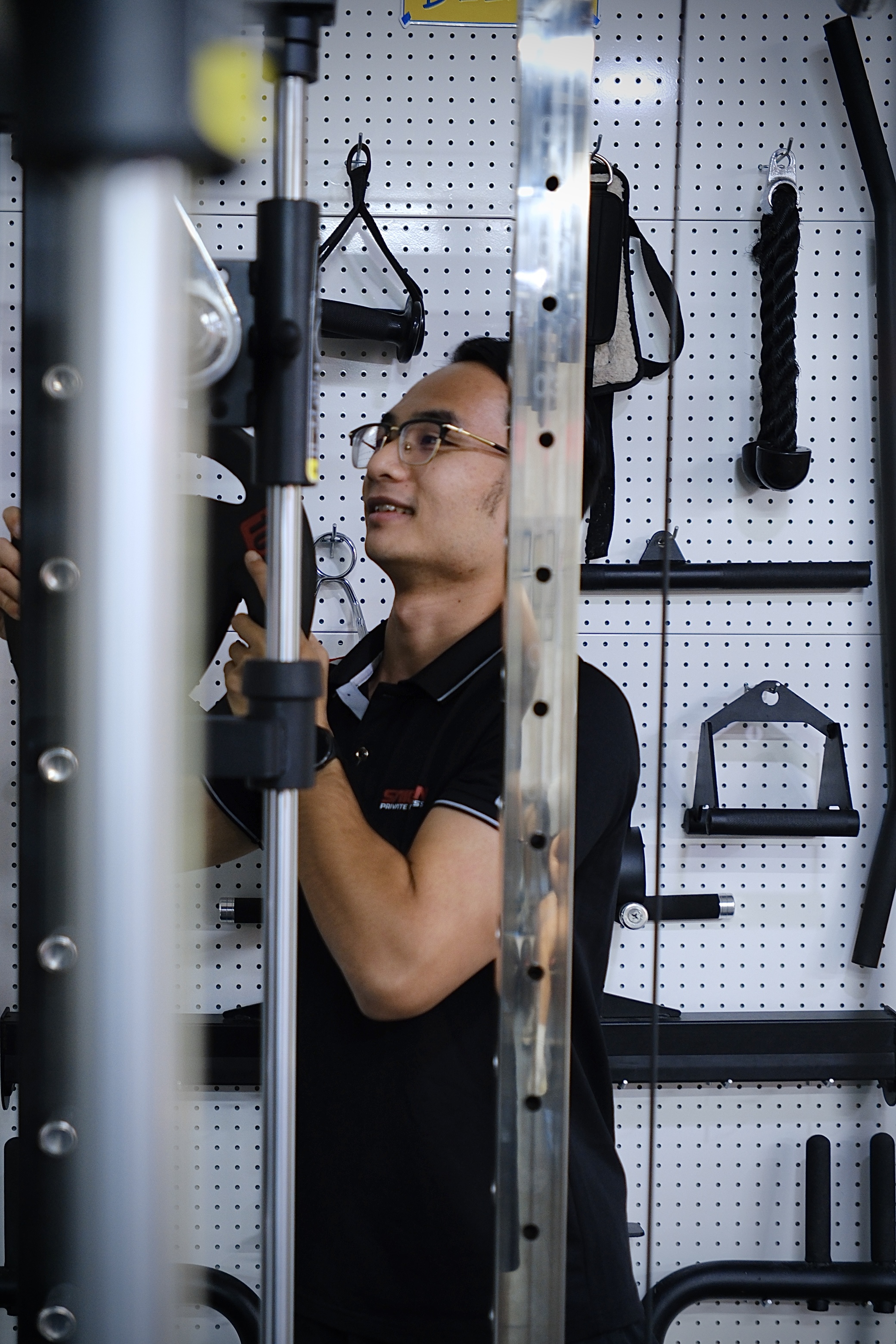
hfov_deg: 26.0
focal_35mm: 52
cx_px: 448
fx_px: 1941
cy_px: 672
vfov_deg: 38.2
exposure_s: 1/40
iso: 800
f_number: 2.8
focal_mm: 34.9
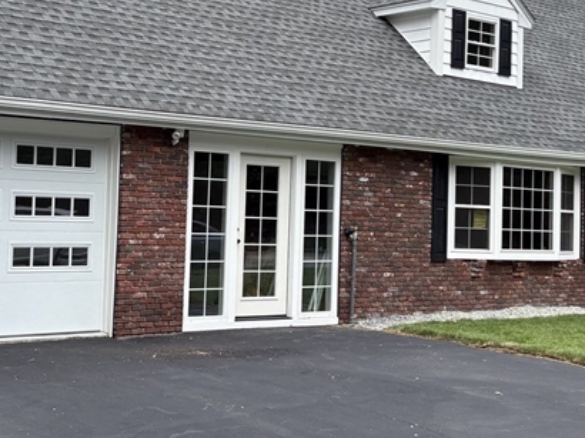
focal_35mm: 65
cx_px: 215
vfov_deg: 22.5
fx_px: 1098
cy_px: 161
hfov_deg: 29.7
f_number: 1.6
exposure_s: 1/1587
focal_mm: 5.96
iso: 50
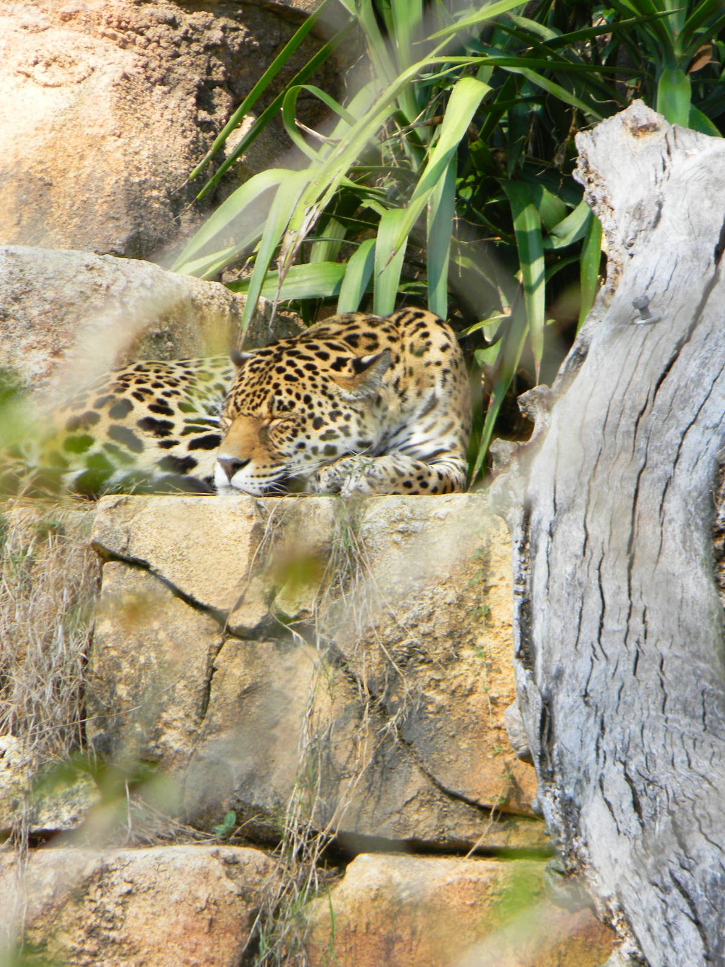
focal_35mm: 414
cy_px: 484
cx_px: 362
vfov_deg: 4.8
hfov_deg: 3.6
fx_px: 11561
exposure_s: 1/137
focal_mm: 75
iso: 80
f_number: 5.4
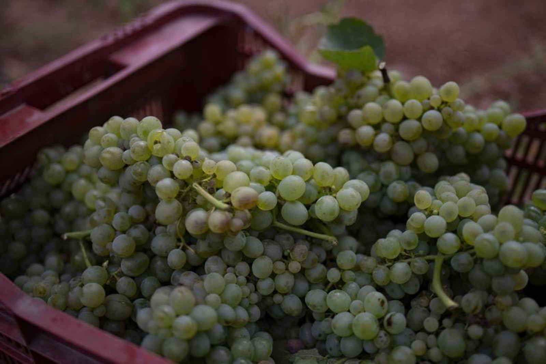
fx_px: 531
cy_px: 182
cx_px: 273
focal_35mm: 35
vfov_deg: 37.8
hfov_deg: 54.4
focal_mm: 35
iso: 200
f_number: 1.8
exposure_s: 1/2500
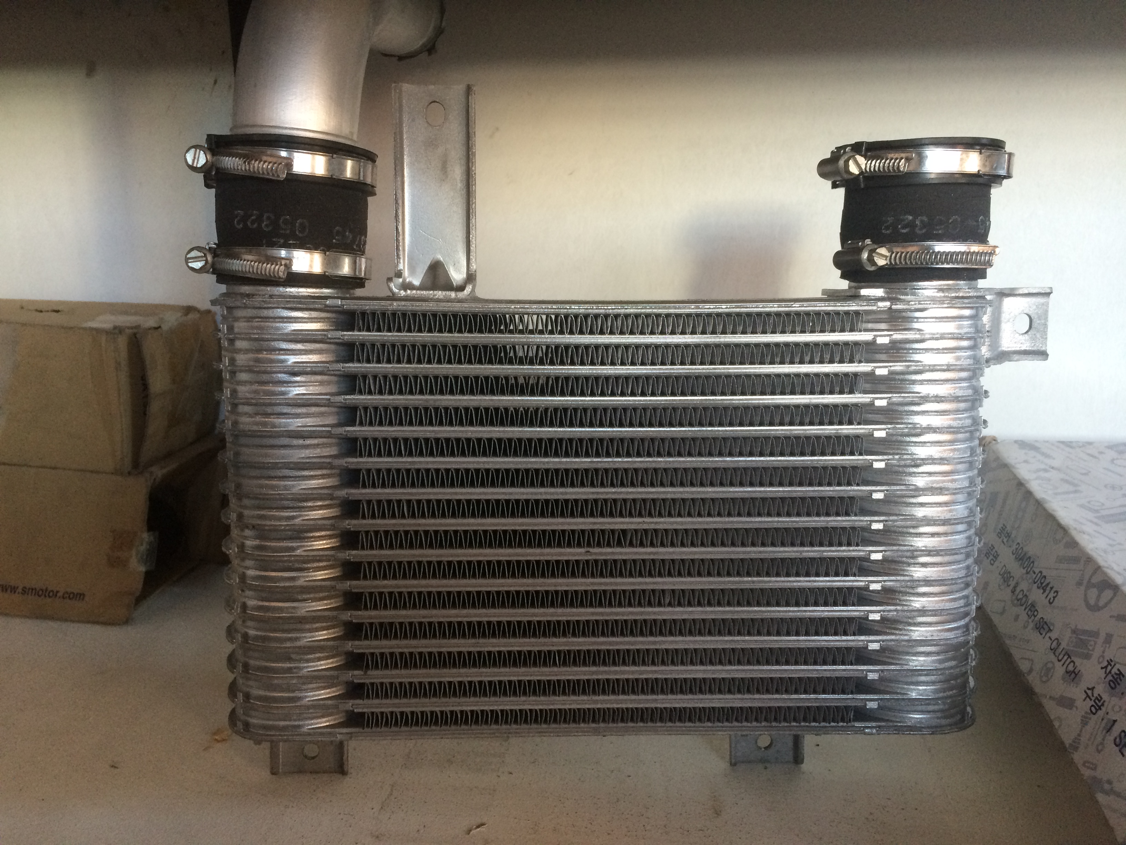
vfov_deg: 48.2
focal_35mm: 29
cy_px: 422
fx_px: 943
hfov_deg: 61.7
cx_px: 563
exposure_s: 1/30
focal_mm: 4.15
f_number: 2.2
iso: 125
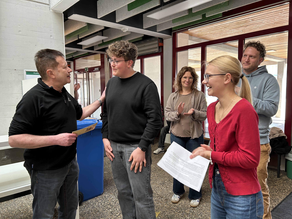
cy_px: 110
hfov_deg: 67.3
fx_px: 219
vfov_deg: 53.1
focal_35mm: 26
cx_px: 146
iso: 125
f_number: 1.5
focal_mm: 5.7
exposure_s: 1/86
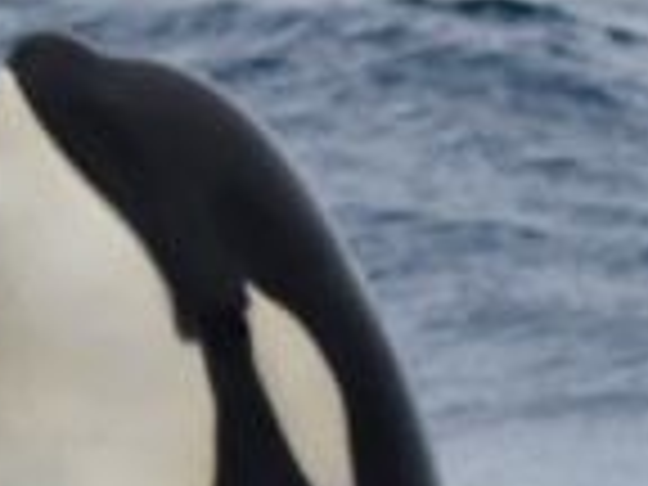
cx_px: 216
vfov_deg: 1.0
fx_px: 26900
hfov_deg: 1.4
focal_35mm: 1437
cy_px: 250
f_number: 5.6
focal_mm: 270
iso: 1000
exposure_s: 1/8000
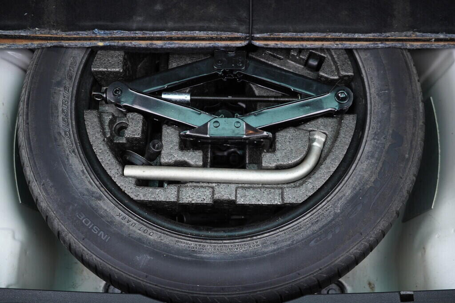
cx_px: 228
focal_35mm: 36
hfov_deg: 53.1
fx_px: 455
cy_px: 152
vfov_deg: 36.9
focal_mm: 24
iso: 320
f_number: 2.8
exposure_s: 1/40
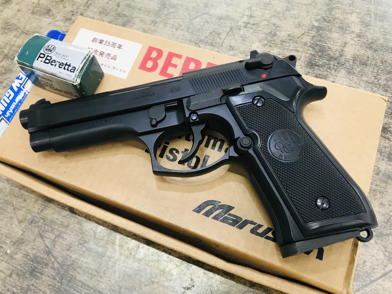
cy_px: 138
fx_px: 340
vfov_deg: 46.8
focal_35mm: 30
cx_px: 183
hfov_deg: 59.9
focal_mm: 3.99
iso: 32
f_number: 1.8
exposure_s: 1/20
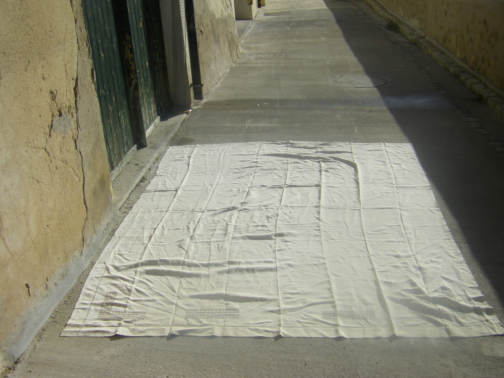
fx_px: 582
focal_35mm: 40
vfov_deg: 36.0
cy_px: 195
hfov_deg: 46.8
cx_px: 262
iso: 64
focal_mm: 6.3
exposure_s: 1/400
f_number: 7
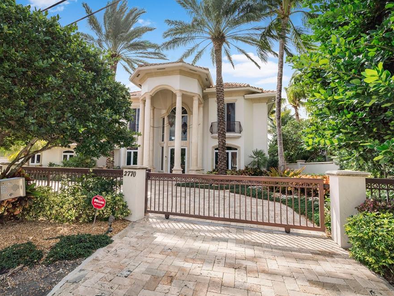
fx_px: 205
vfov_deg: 71.6
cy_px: 145
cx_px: 186
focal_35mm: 18
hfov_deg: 87.7
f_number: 11
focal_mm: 16
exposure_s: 1/250
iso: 100
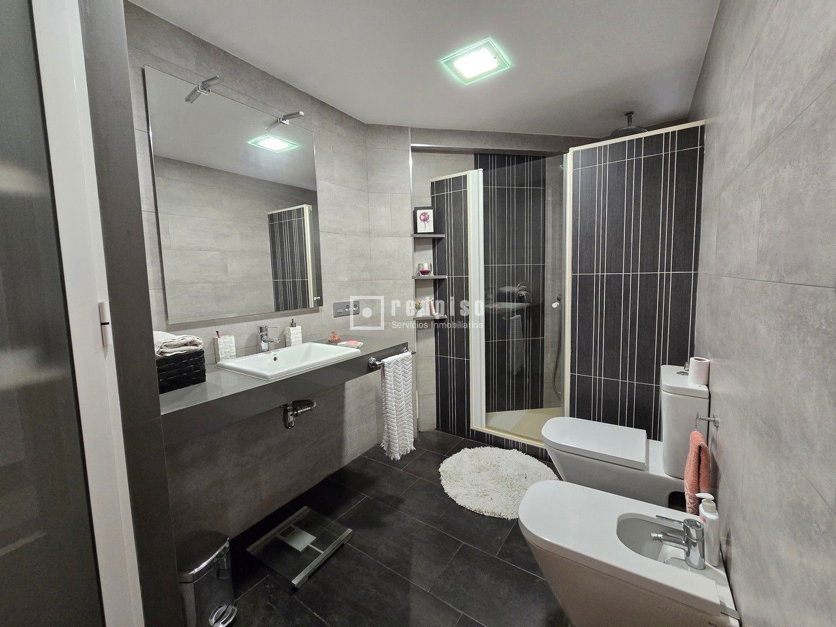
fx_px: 314
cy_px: 314
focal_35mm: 13
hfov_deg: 106.2
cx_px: 418
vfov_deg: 89.9
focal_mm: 2.2
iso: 640
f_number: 2.2
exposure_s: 1/50
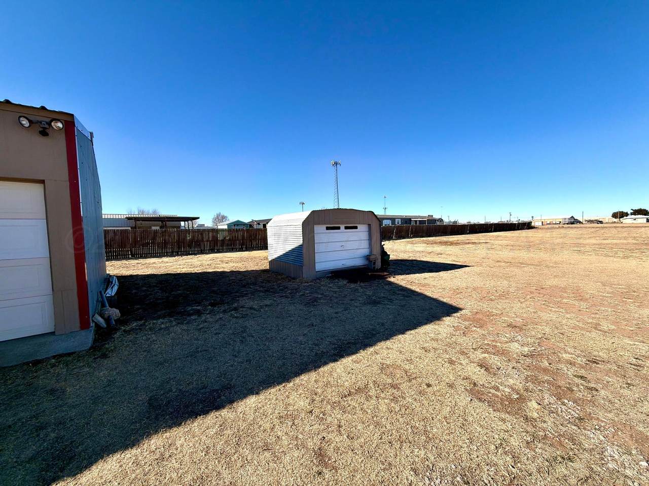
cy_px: 243
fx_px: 262
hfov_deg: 102.1
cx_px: 324
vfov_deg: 85.7
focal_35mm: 14
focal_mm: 2.22
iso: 20
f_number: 2.2
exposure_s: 1/770
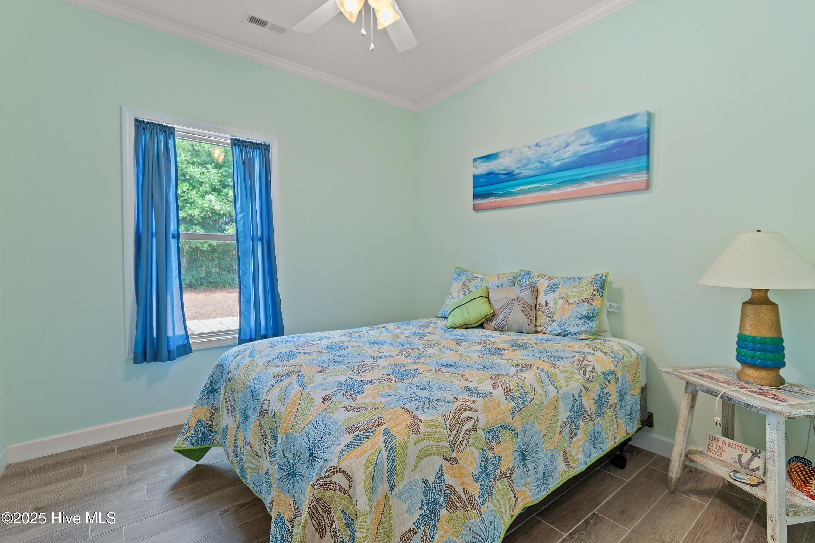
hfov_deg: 100.4
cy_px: 272
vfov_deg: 77.3
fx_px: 340
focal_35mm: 15
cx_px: 408
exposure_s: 1/3
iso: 100
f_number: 4.5
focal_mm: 10
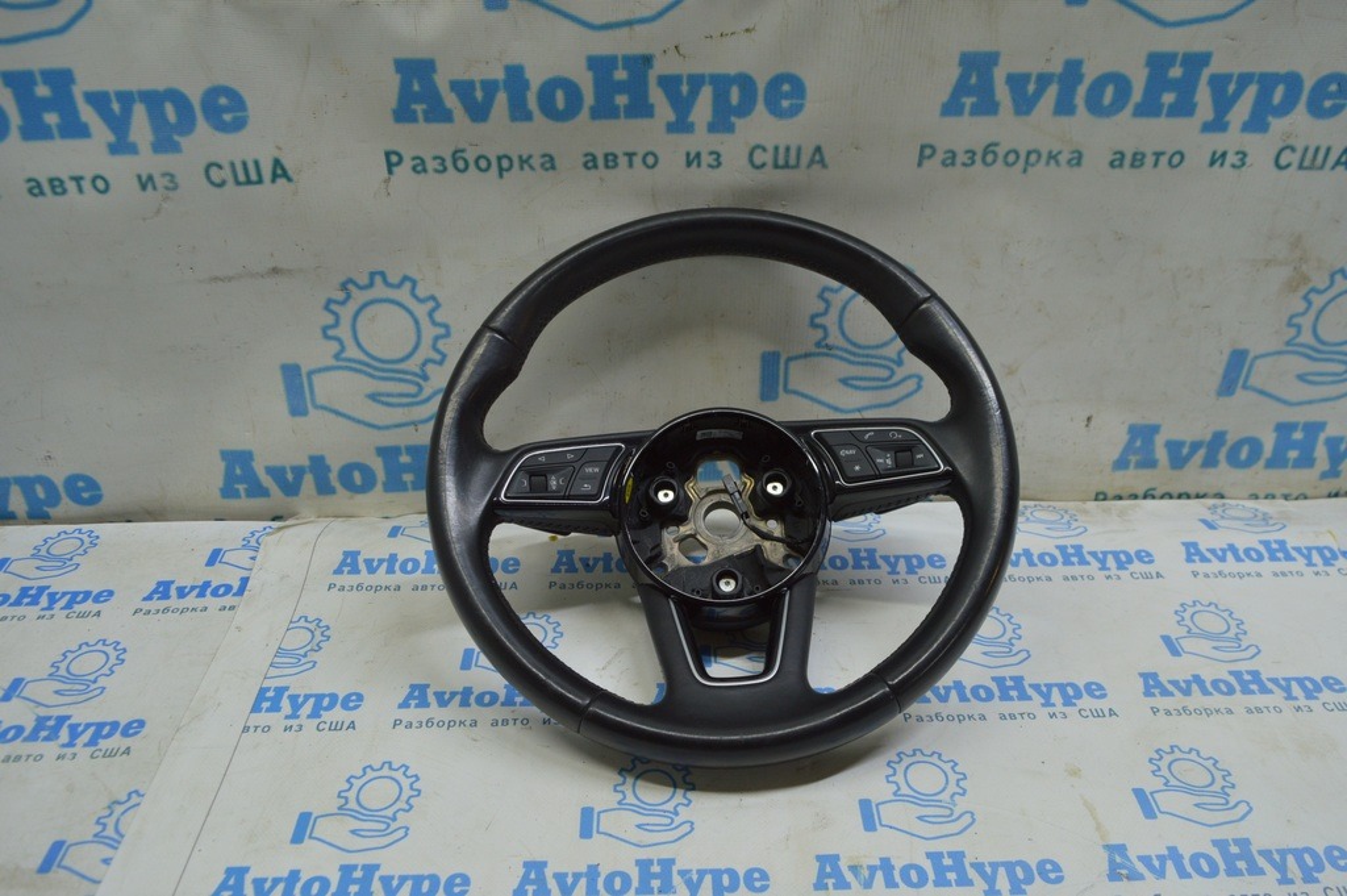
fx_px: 1009
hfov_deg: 67.4
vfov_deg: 47.9
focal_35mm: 27
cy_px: 448
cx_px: 674
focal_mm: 18
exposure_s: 1/40
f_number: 5.6
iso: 400
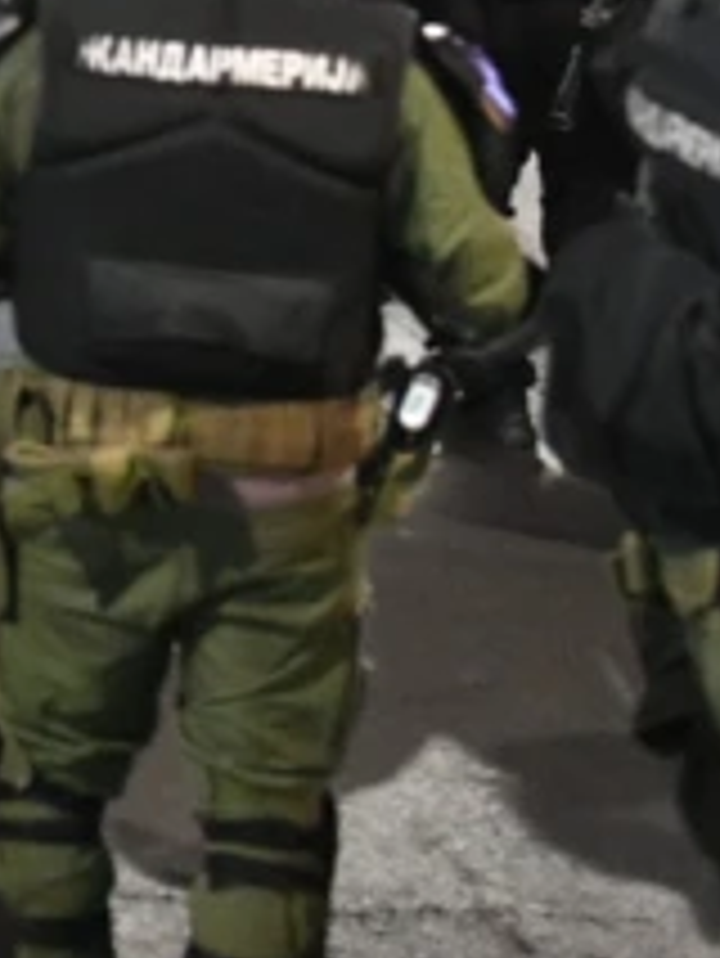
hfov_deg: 8.7
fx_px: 4488
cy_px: -110
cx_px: -738
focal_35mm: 162
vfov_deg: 12.0
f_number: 2.8
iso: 6400
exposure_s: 1/40
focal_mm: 35
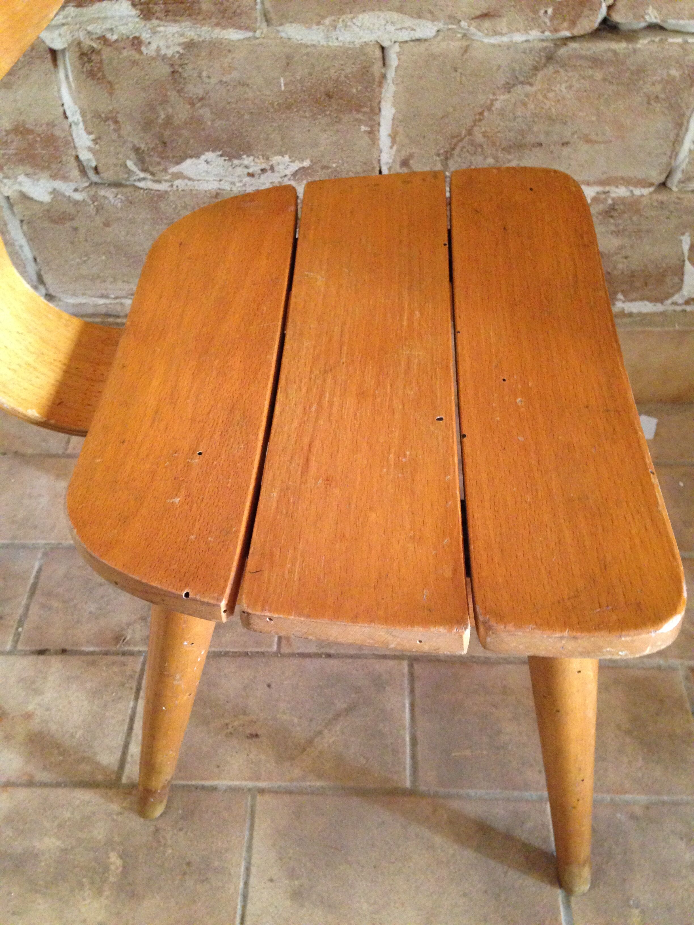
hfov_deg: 42.9
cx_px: 347
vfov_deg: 55.4
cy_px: 462
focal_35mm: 33
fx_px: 882
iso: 400
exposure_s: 1/20
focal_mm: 4.12
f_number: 2.4
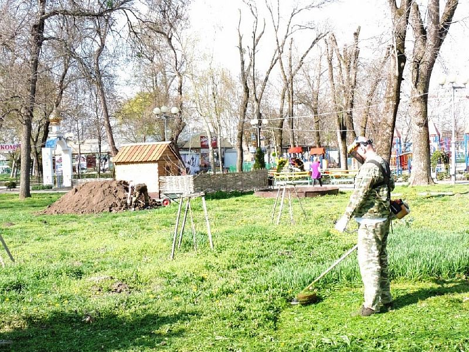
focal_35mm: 50
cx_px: 234
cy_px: 176
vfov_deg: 29.1
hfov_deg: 38.2
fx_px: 677
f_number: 5.7
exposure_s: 1/640
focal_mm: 8.9
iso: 800
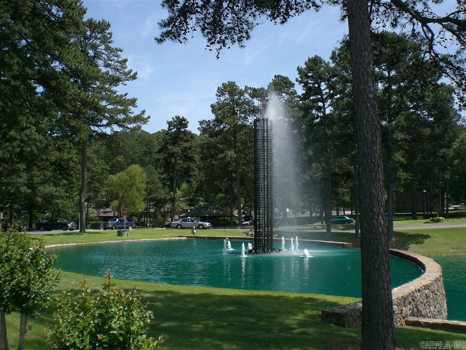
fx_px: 512
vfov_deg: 37.7
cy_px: 175
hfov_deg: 49.0
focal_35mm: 38
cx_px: 233
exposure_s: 1/400
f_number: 4.4
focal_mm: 6.3
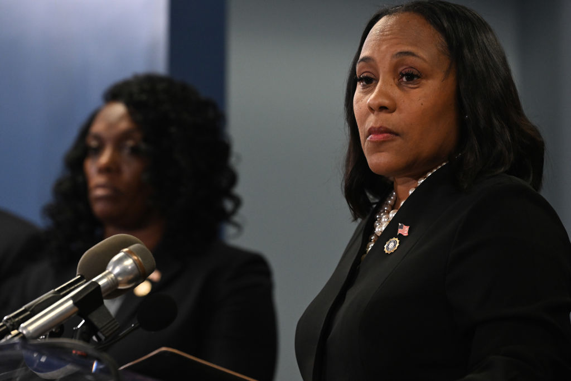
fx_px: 3172
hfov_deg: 10.3
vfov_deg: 6.9
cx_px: 286
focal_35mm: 200
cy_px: 190
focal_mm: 200
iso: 4000
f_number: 4
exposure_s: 1/500
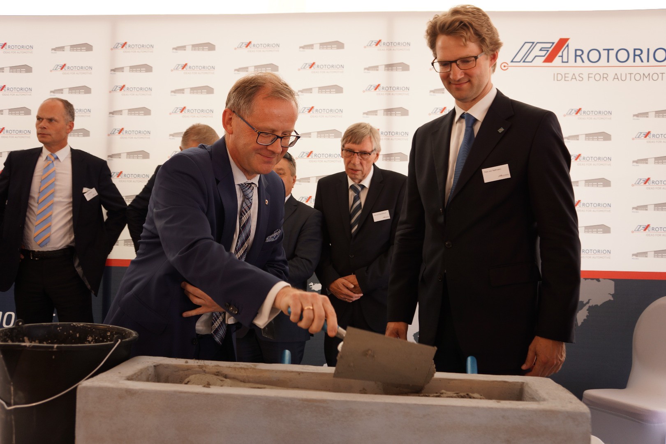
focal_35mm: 33
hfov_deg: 57.2
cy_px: 222
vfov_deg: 40.0
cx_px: 333
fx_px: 610
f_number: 4
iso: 100
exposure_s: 1/60
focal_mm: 22
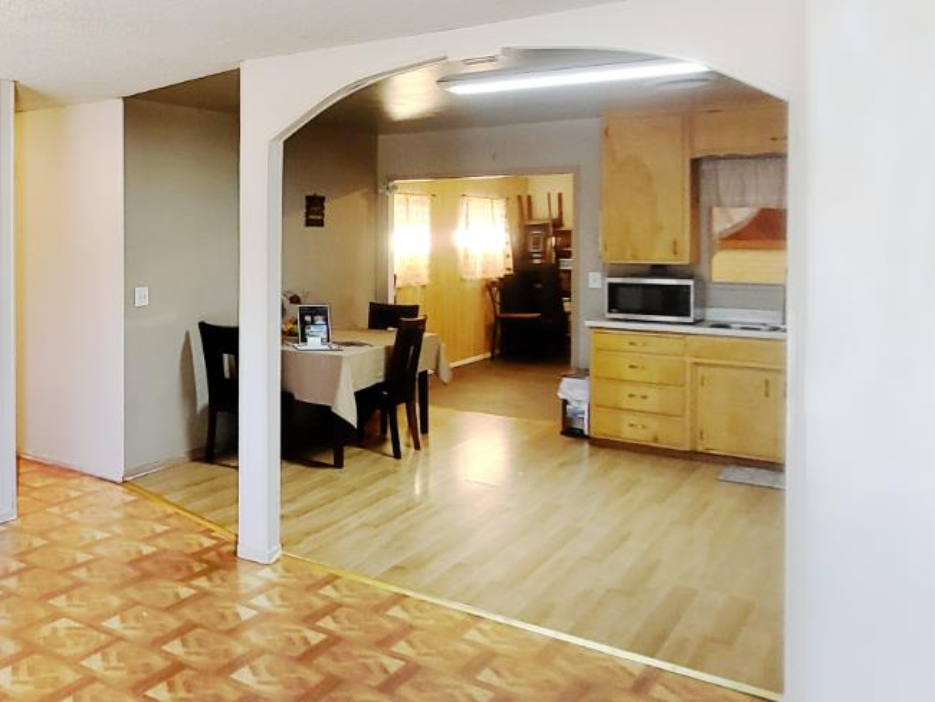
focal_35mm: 30
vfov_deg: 46.5
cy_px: 429
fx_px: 811
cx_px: 32
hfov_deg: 50.3
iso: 125
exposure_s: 1/60
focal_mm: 1.74
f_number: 2.2
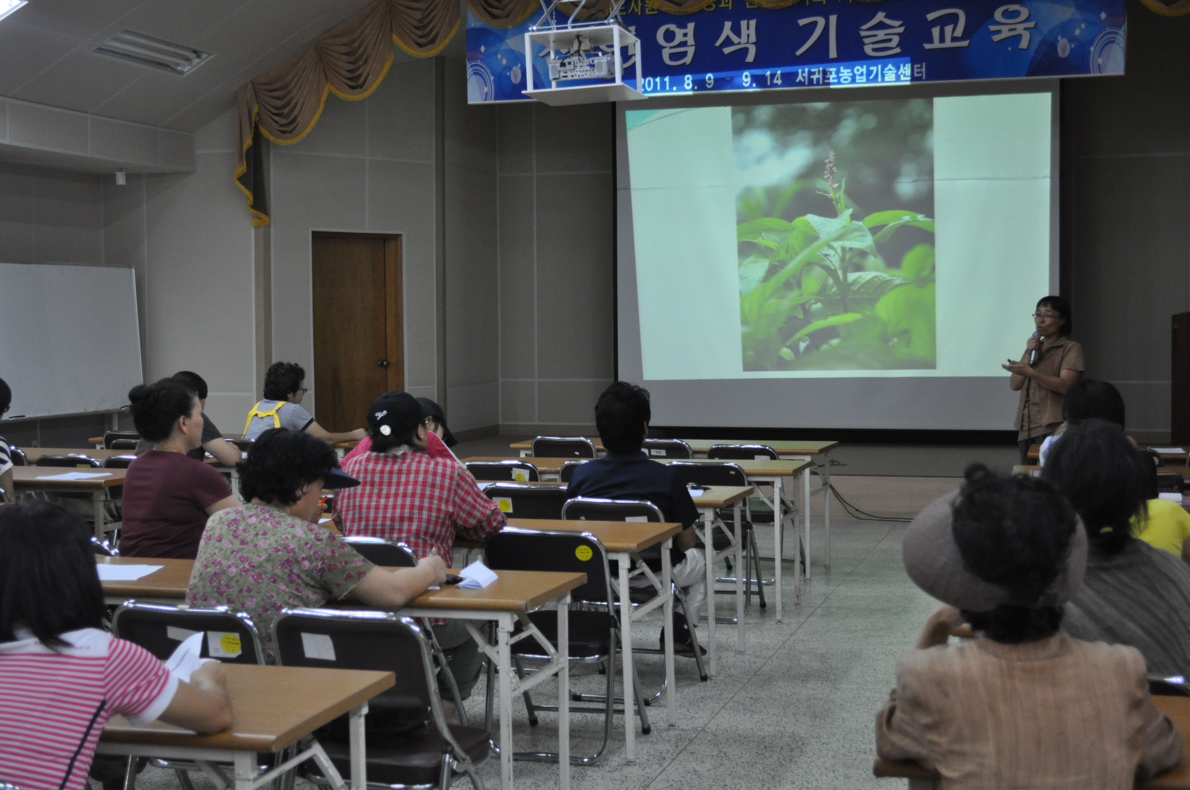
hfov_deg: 38.9
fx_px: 1684
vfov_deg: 26.4
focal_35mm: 51
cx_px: 595
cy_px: 395
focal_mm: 34
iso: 1000
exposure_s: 1/60
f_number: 5
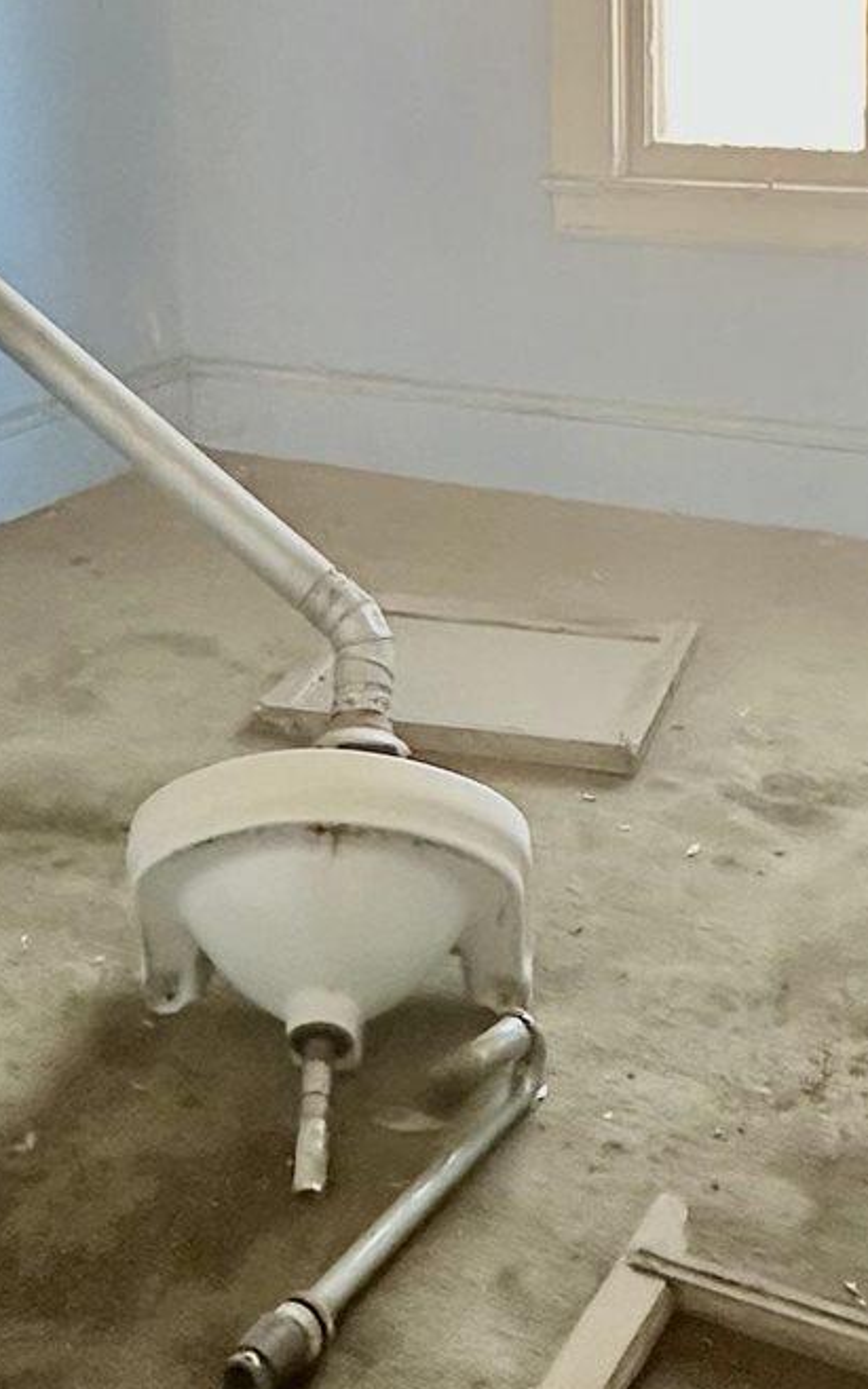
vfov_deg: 36.9
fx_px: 1969
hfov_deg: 24.9
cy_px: 194
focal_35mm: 52
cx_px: 393
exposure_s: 1/87
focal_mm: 2.22
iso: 320
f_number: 2.2
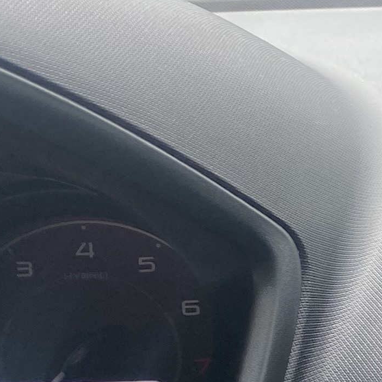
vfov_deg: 12.9
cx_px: 942
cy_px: 434
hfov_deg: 11.0
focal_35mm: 132
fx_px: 1648
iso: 32
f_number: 1.8
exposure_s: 1/368
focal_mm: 4.25
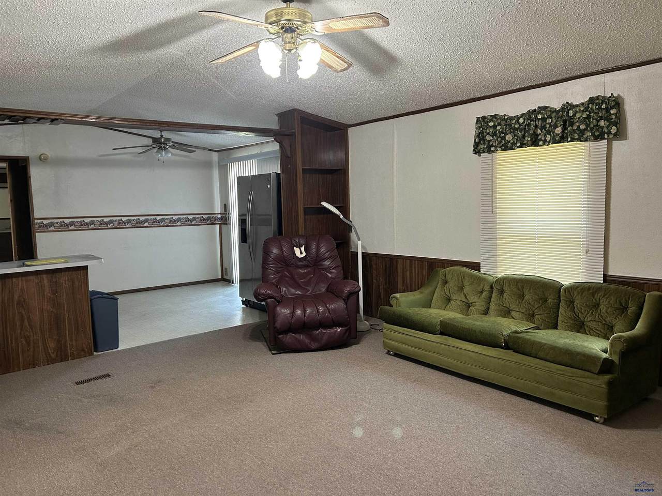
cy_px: 248
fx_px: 497
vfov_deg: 53.1
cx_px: 331
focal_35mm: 26
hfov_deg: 67.3
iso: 160
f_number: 1.5
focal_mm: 5.7
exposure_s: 1/60
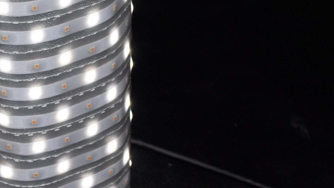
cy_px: -5
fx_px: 1243
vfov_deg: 8.6
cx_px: 21
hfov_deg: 15.1
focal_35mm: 140
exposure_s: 1/200
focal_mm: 35
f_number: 7.1
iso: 200
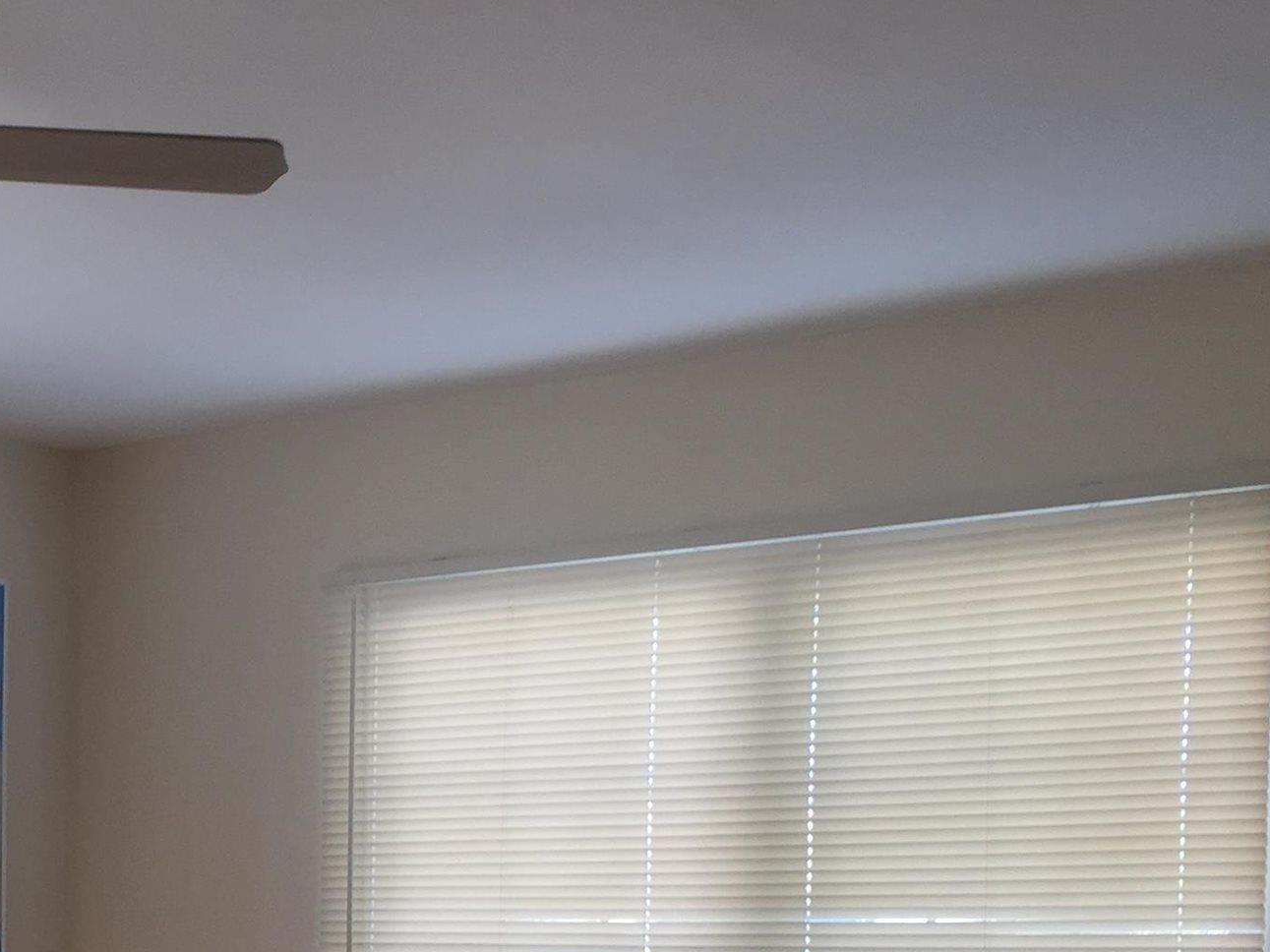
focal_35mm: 69
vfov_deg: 20.1
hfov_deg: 27.2
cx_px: 121
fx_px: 2531
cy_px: 1101
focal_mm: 4.15
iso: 32
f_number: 2.2
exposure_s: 1/60
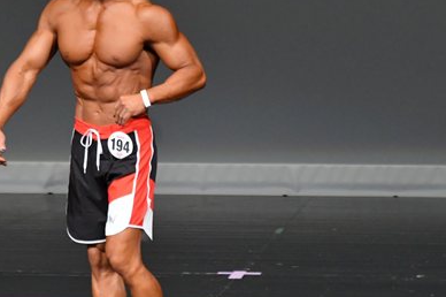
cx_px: 202
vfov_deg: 2.2
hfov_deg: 3.3
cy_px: 145
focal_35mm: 629
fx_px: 7786
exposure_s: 1/400
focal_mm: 210
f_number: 5.6
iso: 4000
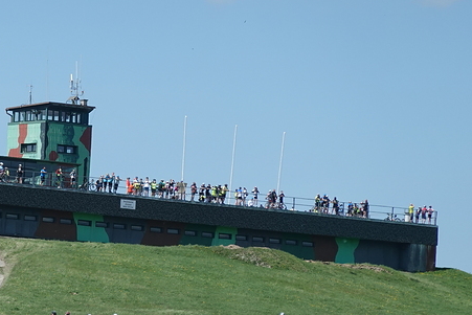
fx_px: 5088
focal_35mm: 388
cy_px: 243
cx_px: -32
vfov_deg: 3.5
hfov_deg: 5.3
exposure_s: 1/800
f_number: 4.5
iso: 125
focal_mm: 63.55
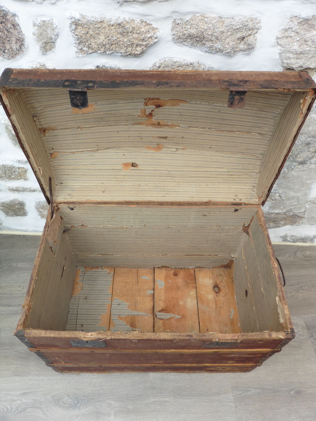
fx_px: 292
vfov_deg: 71.6
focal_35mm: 24
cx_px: 158
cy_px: 210
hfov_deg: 56.8
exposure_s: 1/50
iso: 100
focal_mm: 4.3
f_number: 5.6
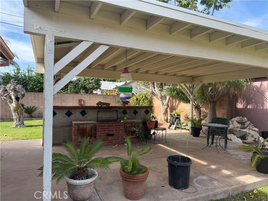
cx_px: 134
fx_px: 186
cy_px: 100
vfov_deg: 56.8
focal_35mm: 24
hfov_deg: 71.6
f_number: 1.78
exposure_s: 1/1230
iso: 100
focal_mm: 6.76
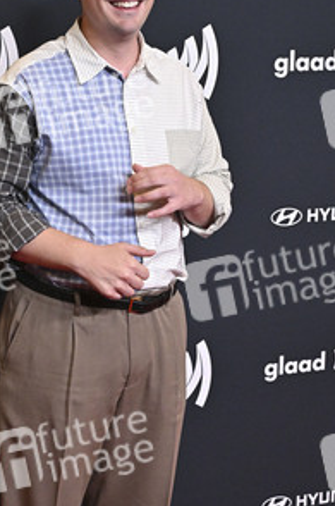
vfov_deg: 31.3
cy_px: 194
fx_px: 896
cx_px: 115
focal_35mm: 64
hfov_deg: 21.1
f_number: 5.6
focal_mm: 47
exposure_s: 1/250
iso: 4000
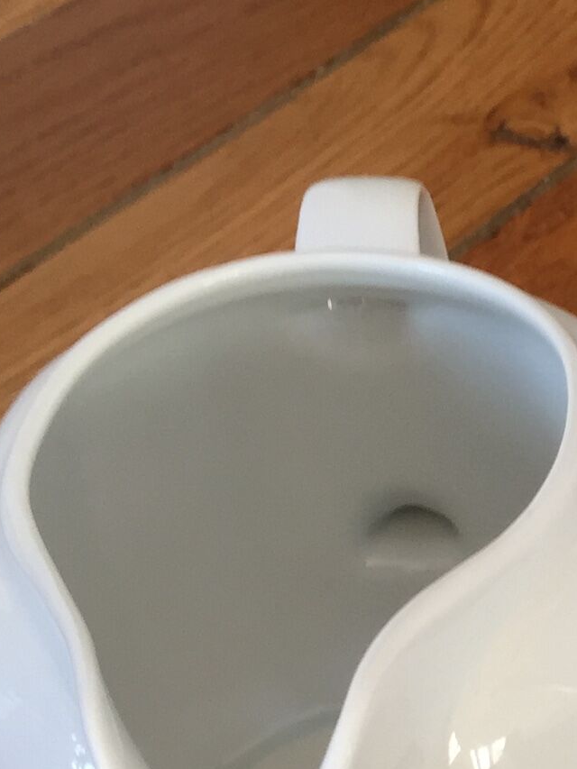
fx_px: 2466
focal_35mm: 111
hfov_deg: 12.3
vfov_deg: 17.1
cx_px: 1018
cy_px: 880
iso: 32
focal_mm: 4.15
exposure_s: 1/50
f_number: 2.2
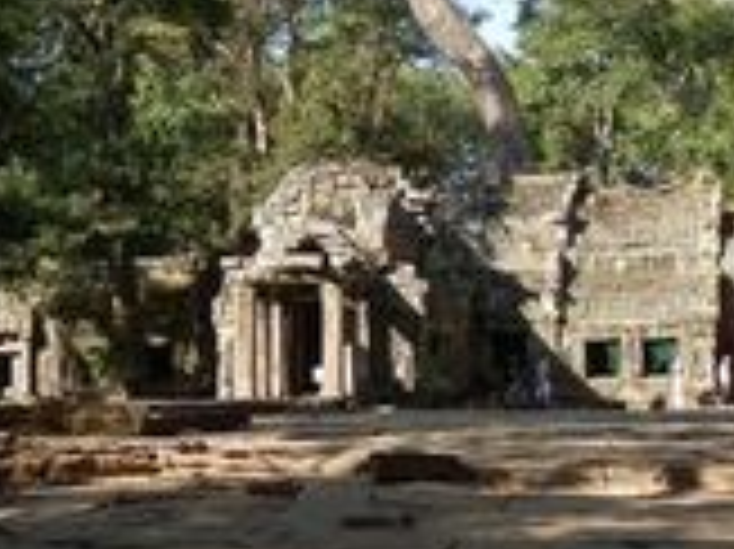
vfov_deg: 19.2
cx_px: 489
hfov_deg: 25.9
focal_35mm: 75
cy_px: 29
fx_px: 1589
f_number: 3
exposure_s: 1/400
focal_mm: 4.5
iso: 80
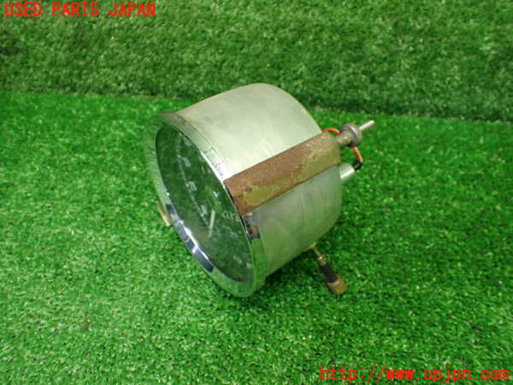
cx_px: 256
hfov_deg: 60.0
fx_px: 445
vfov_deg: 46.8
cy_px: 192
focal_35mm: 30
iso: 800
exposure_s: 1/125
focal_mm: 5.4
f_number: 2.3
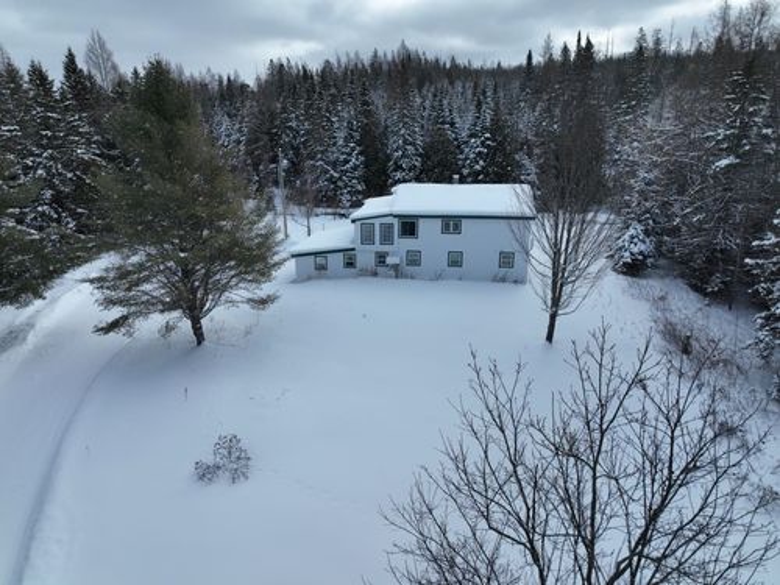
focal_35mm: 24
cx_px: 390
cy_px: 292
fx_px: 541
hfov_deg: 71.6
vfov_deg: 56.8
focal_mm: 12.29
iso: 100
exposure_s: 1/1600
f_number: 2.8
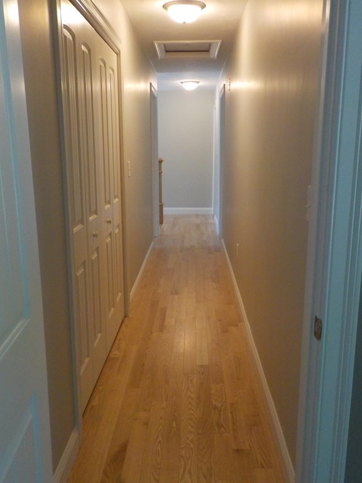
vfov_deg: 60.0
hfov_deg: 46.8
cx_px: 181
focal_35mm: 30
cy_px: 242
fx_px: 418
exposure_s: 1/30
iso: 360
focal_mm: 4.1
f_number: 3.3
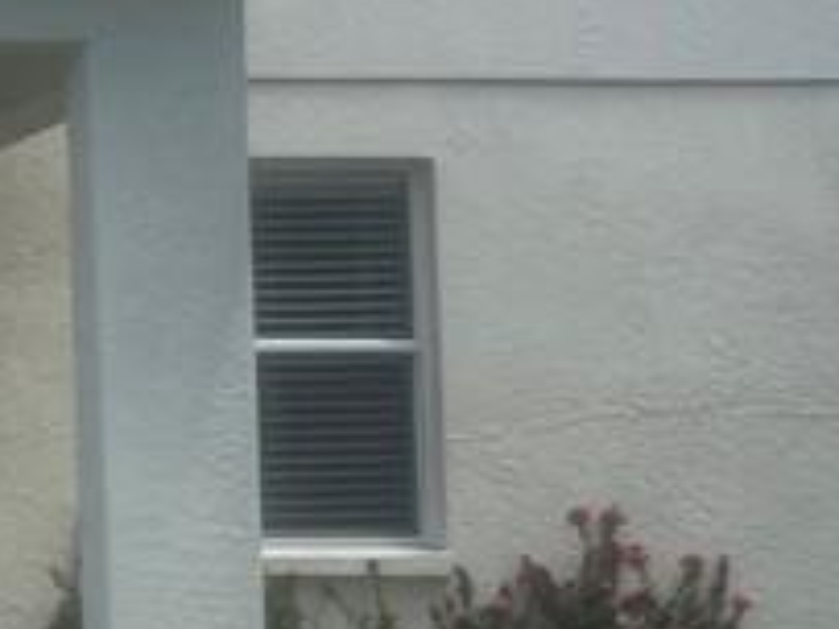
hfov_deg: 9.0
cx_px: -942
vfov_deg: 7.2
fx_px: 4966
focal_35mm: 205
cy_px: 356
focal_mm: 5.7
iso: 50
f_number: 1.5
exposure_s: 1/2404
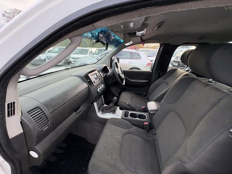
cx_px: 116
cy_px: 87
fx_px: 94
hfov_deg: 102.1
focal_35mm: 14
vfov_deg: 85.7
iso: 100
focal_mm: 2.22
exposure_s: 1/128
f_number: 2.2
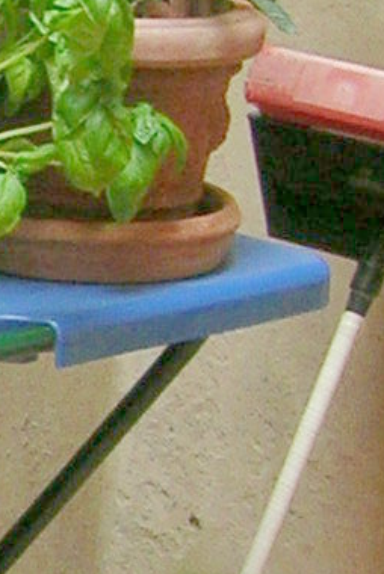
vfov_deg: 8.5
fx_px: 3849
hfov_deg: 5.4
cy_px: 495
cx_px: -703
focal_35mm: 241
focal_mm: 5.7
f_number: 2.9
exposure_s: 1/57.6
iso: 50
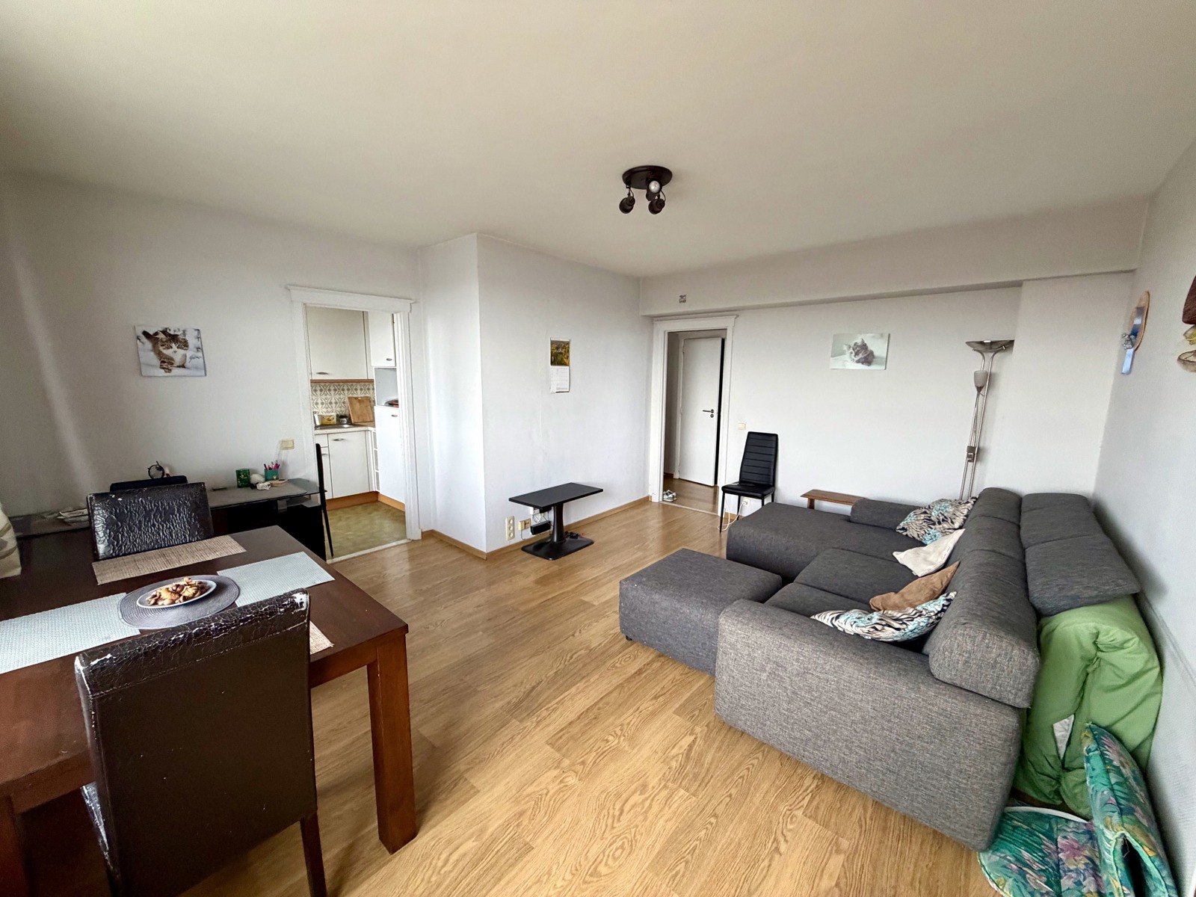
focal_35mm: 14
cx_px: 598
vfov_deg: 85.7
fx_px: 484
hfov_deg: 102.1
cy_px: 448
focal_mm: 2.22
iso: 320
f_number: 2.2
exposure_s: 1/64
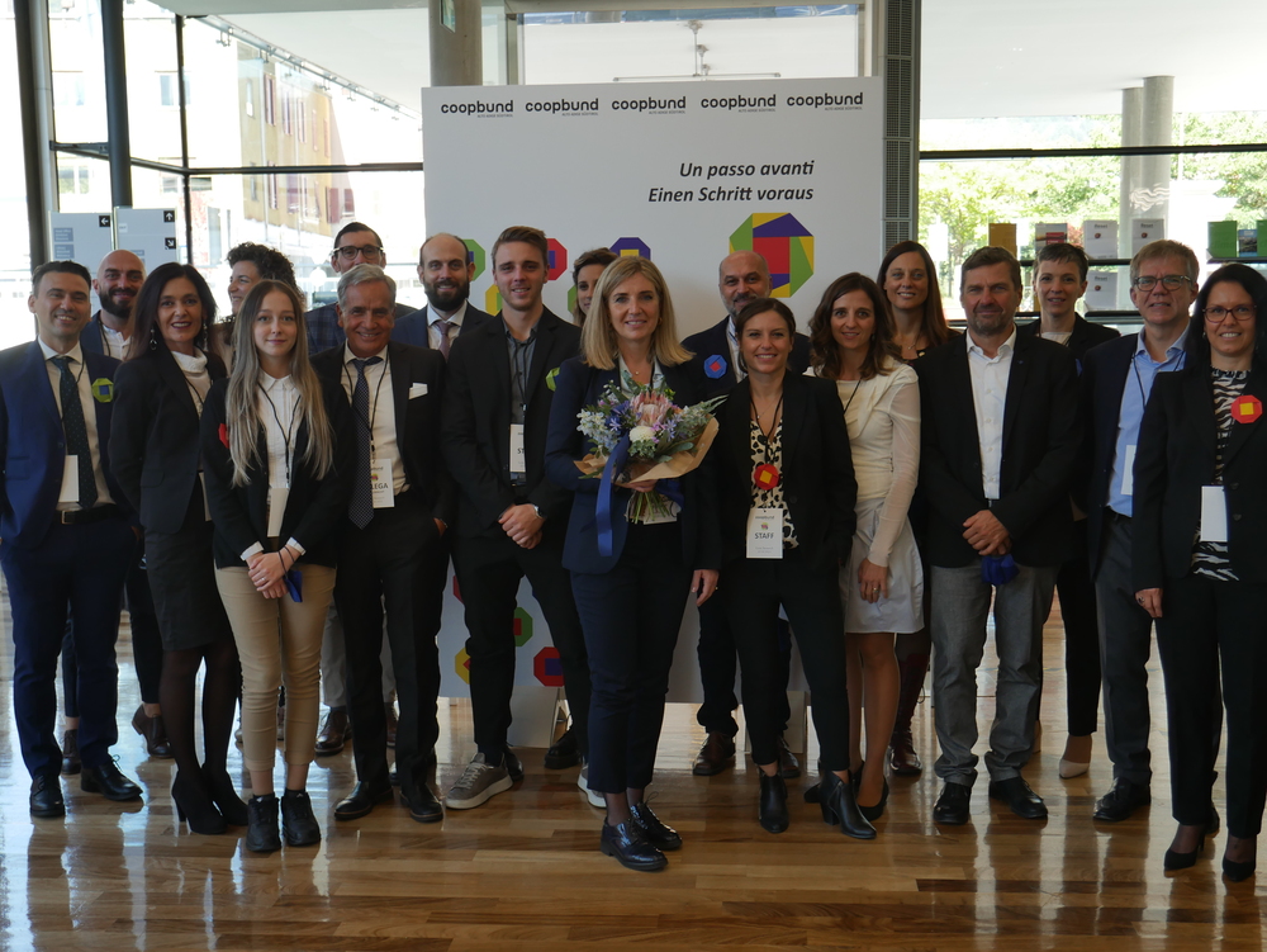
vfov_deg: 36.0
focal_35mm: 40
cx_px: 634
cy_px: 476
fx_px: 1465
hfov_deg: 46.8
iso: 200
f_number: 4.5
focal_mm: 20
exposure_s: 1/60
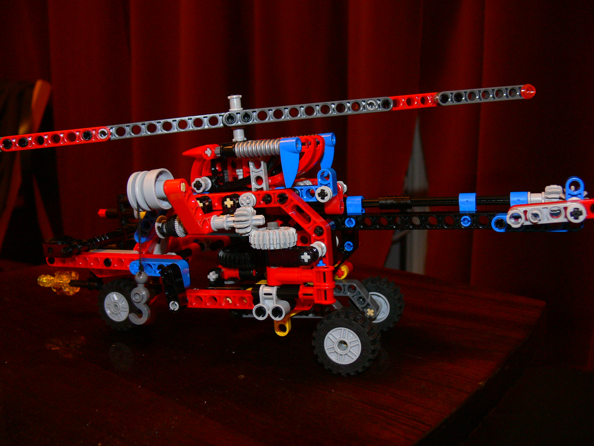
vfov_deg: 40.7
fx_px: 601
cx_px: 297
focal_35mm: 35
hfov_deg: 52.6
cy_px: 223
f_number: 2.8
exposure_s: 1/2.5
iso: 100
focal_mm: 7.4
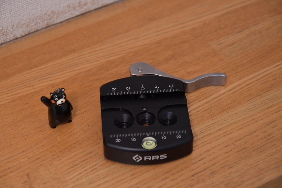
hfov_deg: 17.1
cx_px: 141
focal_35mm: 120
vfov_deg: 11.4
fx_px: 940
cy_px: 94
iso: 2500
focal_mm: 80
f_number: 5.6
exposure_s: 1/15
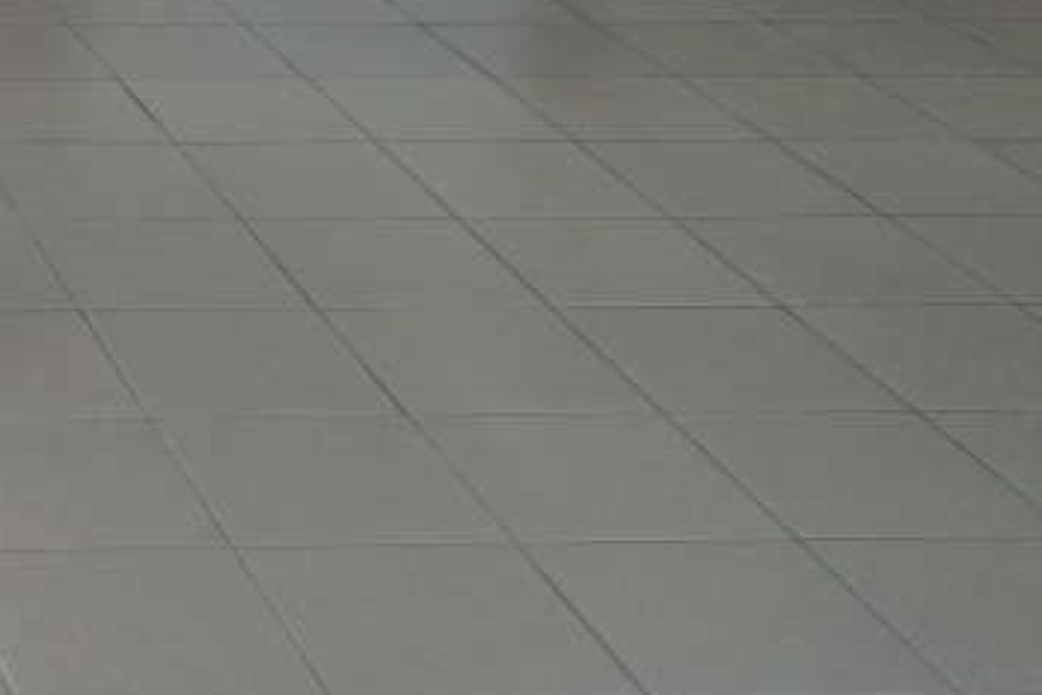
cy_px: -144
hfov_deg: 18.9
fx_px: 2721
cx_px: -555
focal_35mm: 94
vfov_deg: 14.1
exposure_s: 1/160
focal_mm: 20
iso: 1600
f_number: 4
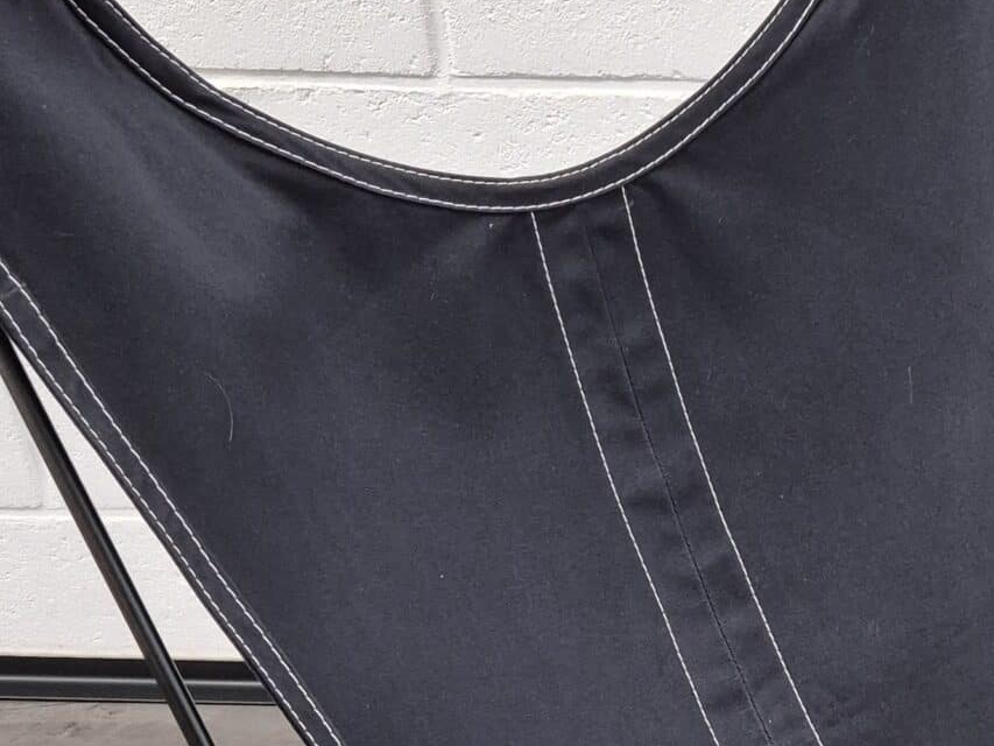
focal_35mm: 69
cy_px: 739
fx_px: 1982
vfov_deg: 20.6
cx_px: 802
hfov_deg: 27.6
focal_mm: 5.4
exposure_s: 1/100
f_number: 1.8
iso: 640
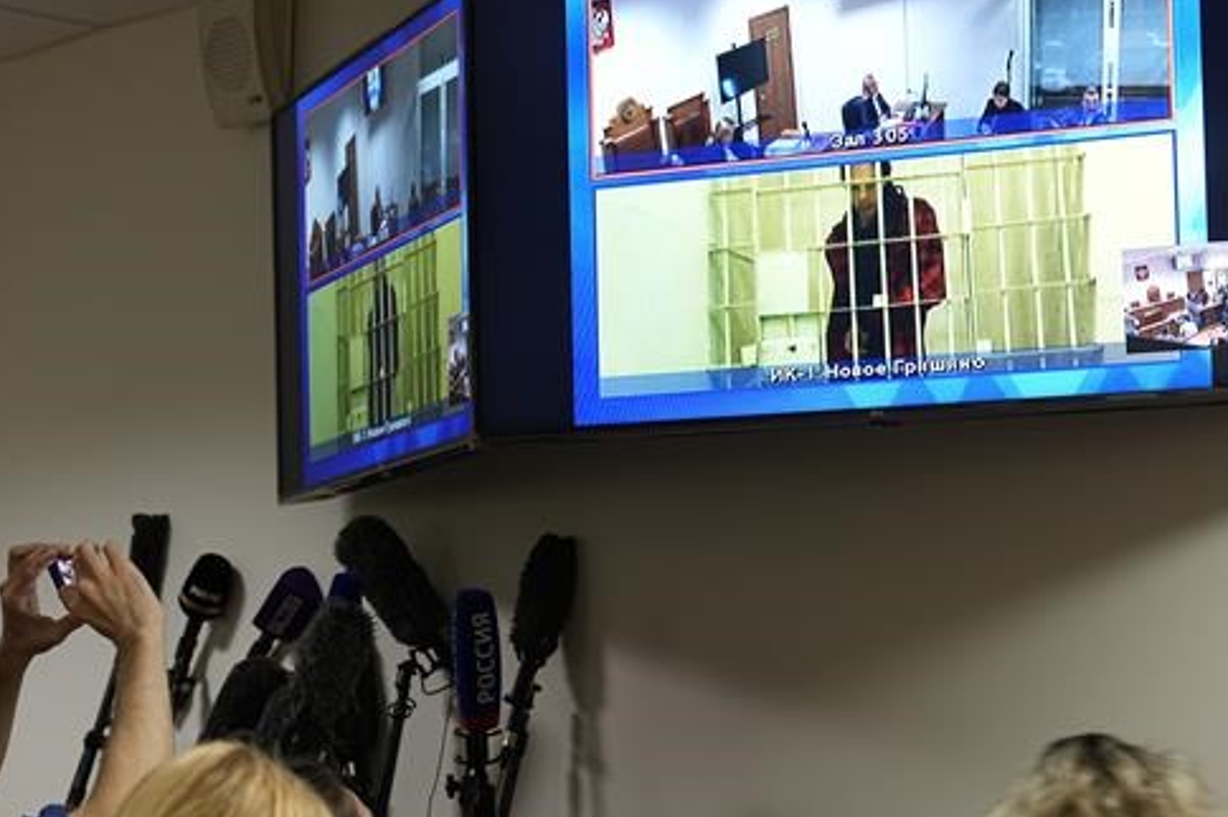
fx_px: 3204
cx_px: 490
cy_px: 455
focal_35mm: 94
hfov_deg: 21.7
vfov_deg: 14.5
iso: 1000
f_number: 5
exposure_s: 1/20
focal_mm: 70
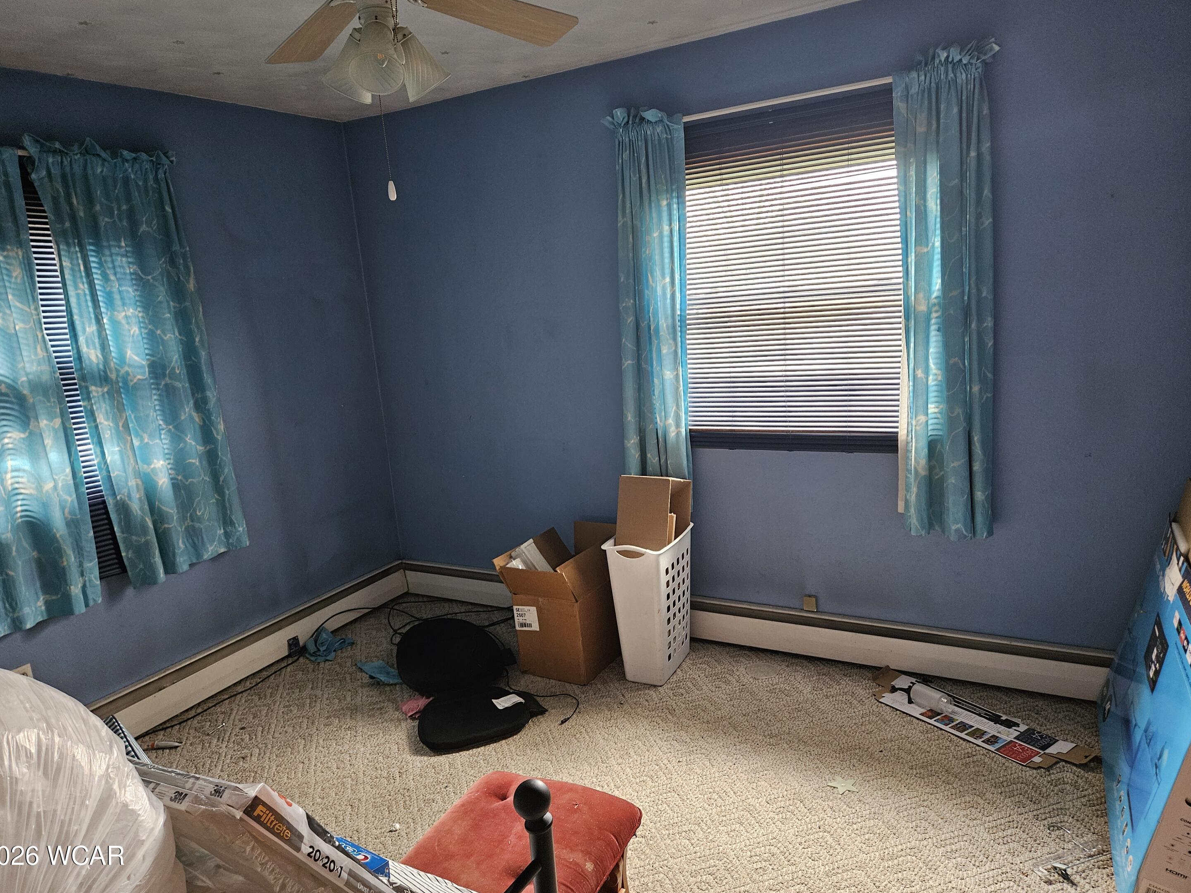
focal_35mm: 24
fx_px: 826
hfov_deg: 71.6
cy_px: 432
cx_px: 581
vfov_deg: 56.8
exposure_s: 1/60
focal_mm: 5.4
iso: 640
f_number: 1.8
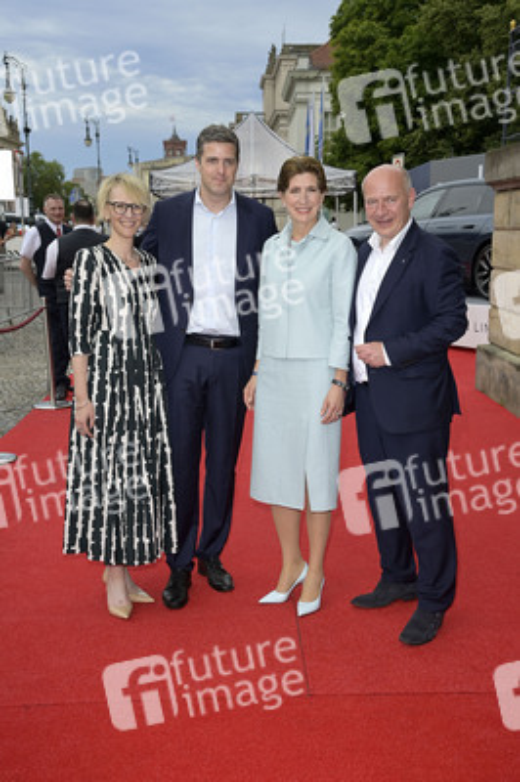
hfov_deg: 30.5
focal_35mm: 44
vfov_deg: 44.5
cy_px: 391
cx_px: 260
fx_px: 955
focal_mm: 44
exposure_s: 1/250
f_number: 7.1
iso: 400
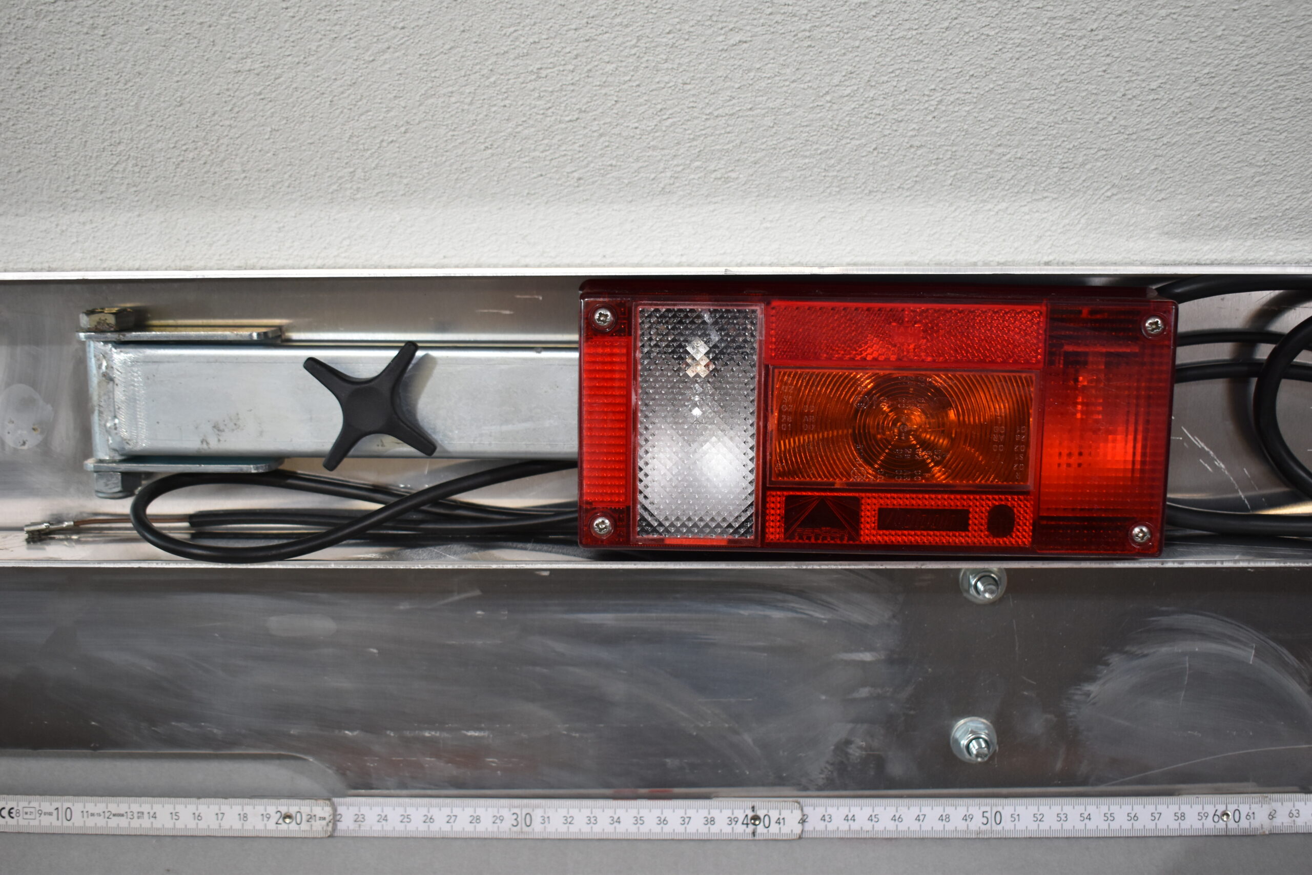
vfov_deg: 33.0
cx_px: 656
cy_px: 438
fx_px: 1476
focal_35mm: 40
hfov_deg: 47.9
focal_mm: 27
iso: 720
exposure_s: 1/250
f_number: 4
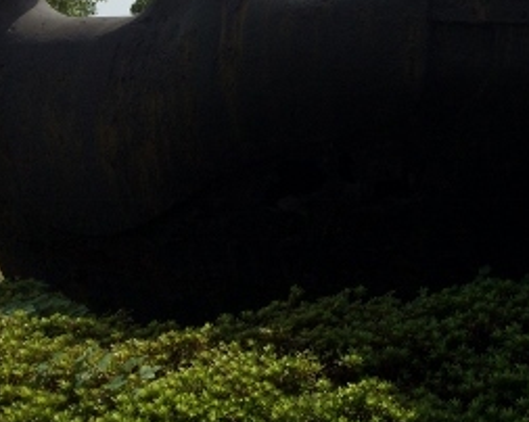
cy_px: 49
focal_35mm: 56
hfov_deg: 32.0
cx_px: 477
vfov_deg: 26.3
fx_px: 876
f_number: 2.2
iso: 32
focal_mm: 4.15
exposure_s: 1/2740
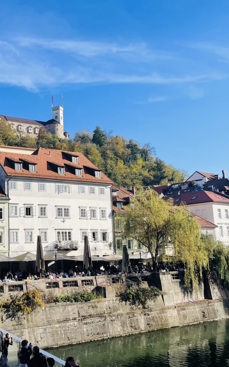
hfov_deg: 32.0
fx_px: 369
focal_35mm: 37
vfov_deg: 52.7
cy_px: 184
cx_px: 5
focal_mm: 4.2
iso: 32
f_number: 1.6
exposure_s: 1/3040
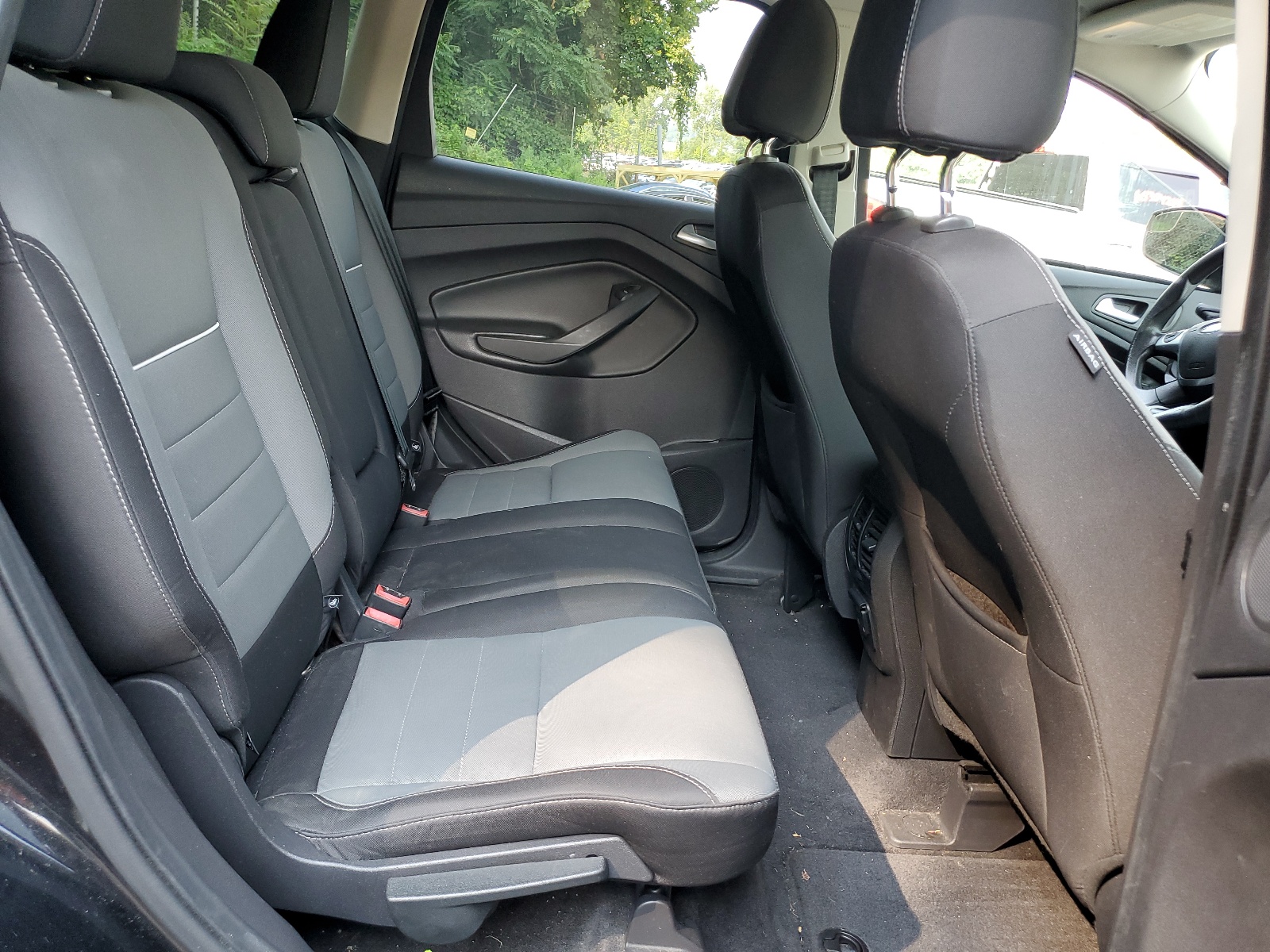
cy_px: 476
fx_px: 954
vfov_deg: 53.1
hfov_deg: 67.3
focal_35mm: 26
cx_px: 635
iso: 81
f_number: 1.5
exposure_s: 1/120
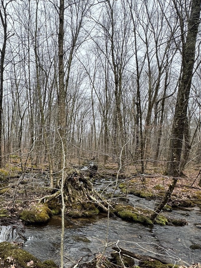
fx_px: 186
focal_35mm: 24
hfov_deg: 52.6
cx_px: 36
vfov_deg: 69.8
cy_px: 176
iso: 40
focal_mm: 2.22
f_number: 2.2
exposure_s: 1/169
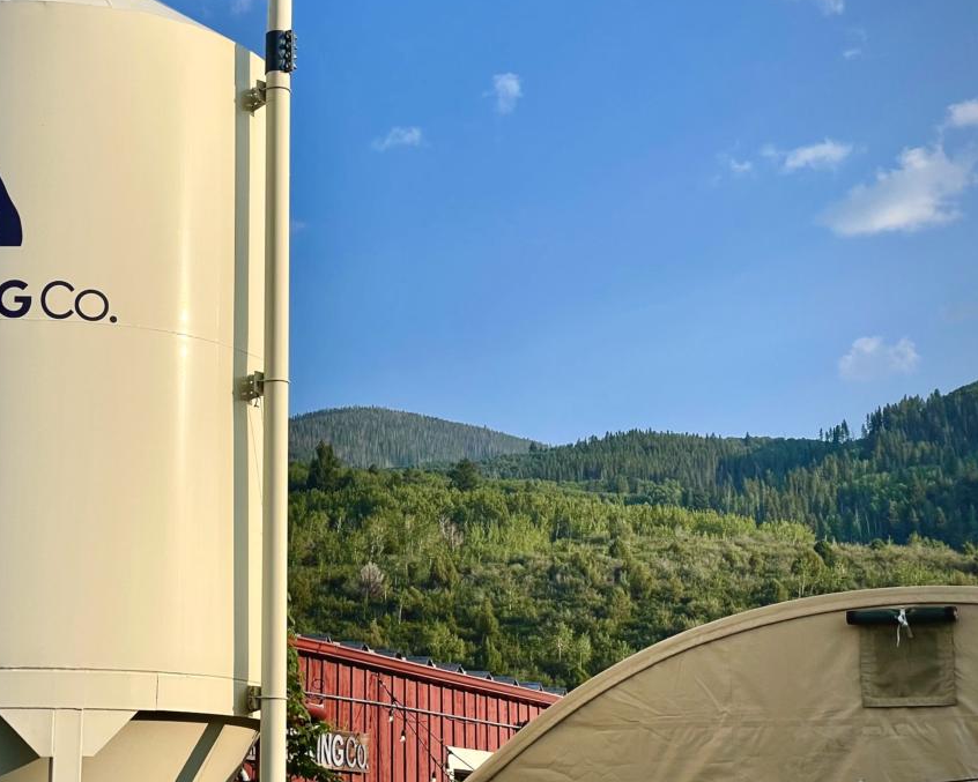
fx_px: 2084
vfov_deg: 21.3
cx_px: 306
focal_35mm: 72
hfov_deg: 26.2
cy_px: 341
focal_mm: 6
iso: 25
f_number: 2
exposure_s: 1/1332
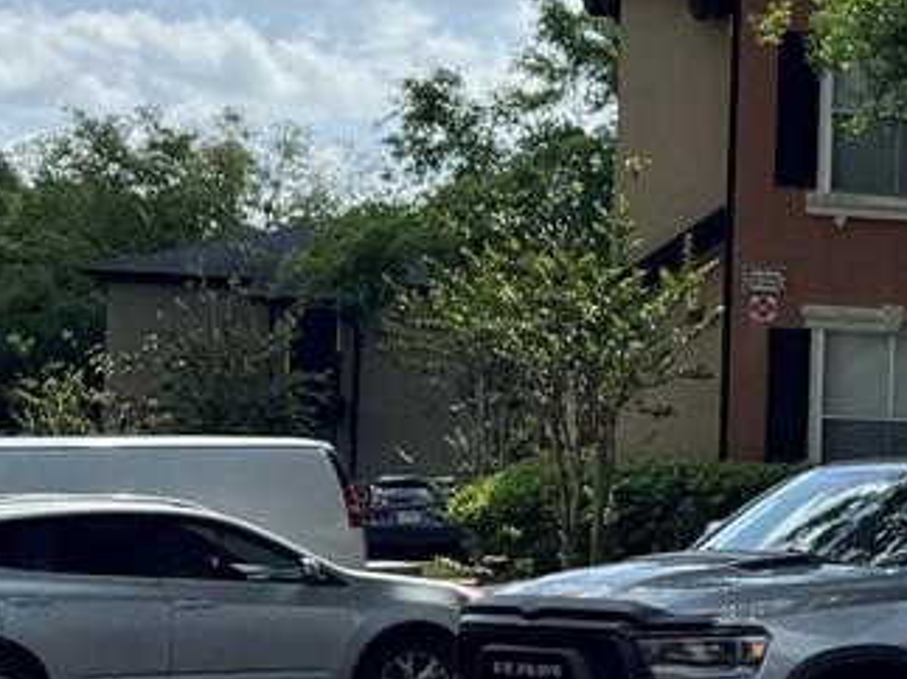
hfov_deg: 13.4
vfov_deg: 12.4
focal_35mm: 119
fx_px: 3117
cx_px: 1977
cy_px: 485
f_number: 1.78
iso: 80
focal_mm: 6.76
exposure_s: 1/7937
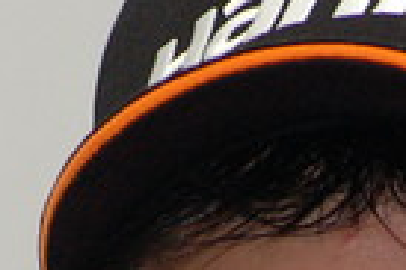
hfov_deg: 1.4
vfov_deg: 0.9
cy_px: 567
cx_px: 418
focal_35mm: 1501
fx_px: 16908
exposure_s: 1/60
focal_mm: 190
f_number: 8
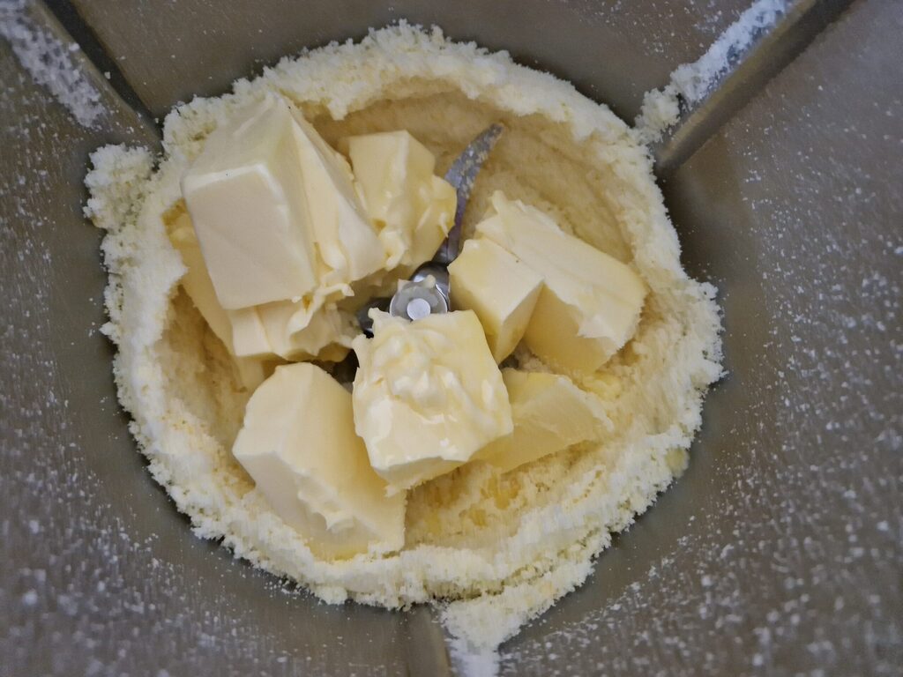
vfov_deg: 58.9
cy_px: 338
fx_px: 600
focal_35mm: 23
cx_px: 452
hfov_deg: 73.9
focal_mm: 5.4
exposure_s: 1/33
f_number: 1.8
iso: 640
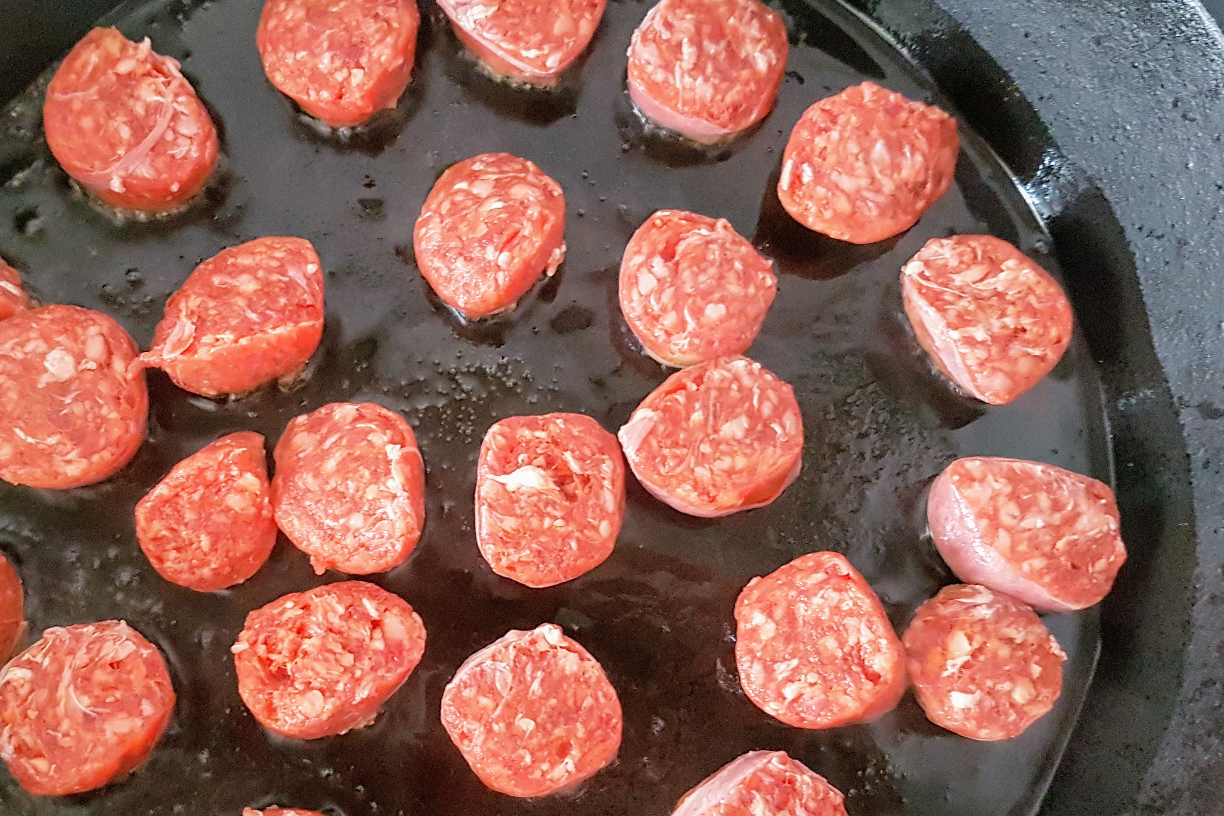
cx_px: 490
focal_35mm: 37
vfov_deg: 35.5
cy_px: 553
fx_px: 1258
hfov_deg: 51.5
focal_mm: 4.2
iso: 320
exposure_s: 1/10
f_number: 1.7
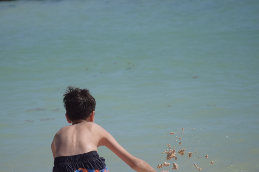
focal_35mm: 405
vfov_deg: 3.4
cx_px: 113
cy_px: 104
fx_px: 2912
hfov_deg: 5.1
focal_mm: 200
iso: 200
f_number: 5.6
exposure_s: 1/2000
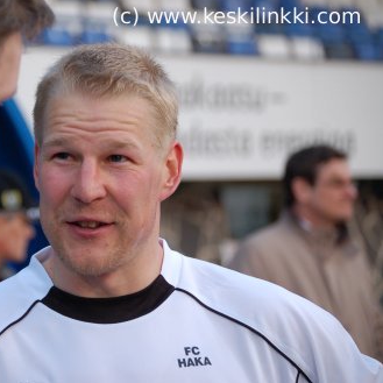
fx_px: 2061
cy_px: 191
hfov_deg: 10.6
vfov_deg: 10.6
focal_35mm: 165
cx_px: 93
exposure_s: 1/160
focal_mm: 85
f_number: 4.8
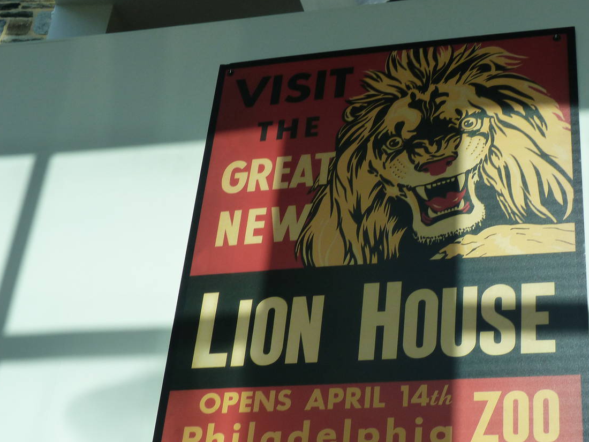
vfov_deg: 22.9
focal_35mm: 64
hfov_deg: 30.1
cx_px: 389
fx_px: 1089
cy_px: 236
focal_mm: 7.9
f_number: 4
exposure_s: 1/200
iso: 125
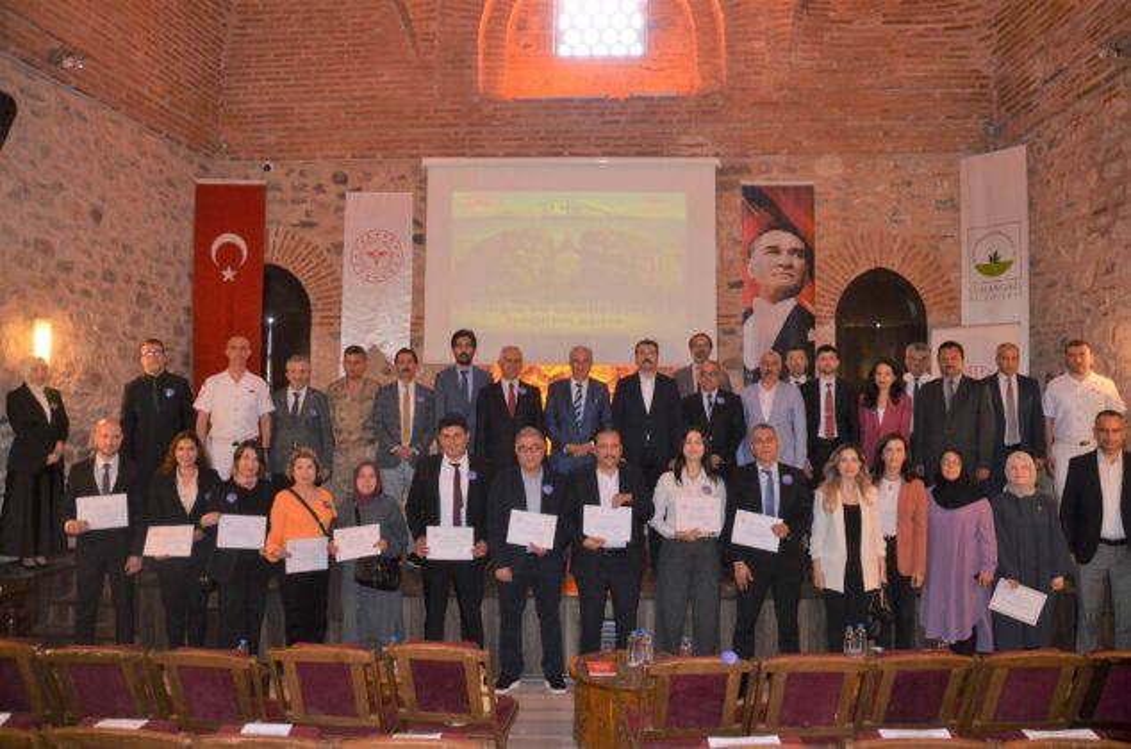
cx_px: 566
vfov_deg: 47.7
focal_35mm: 27
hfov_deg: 67.5
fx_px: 847
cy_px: 374
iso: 800
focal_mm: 18
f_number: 3.5
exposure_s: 1/60
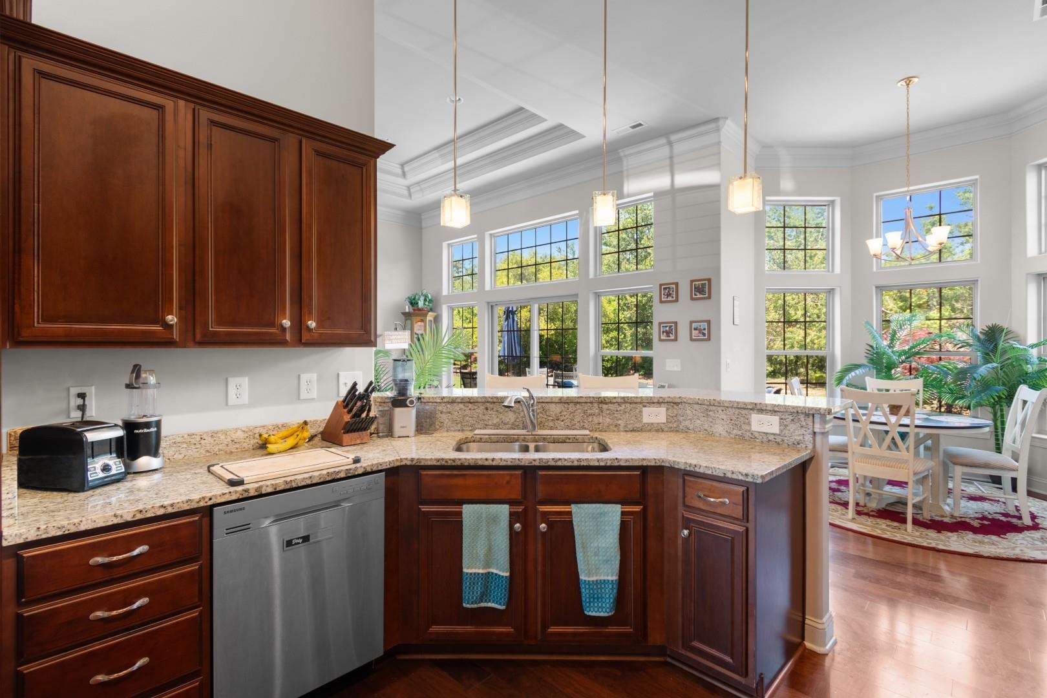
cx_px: 524
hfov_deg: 96.7
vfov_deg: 73.7
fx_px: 465
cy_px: 349
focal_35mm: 16
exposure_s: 1.6
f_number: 4.8
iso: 100
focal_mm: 11
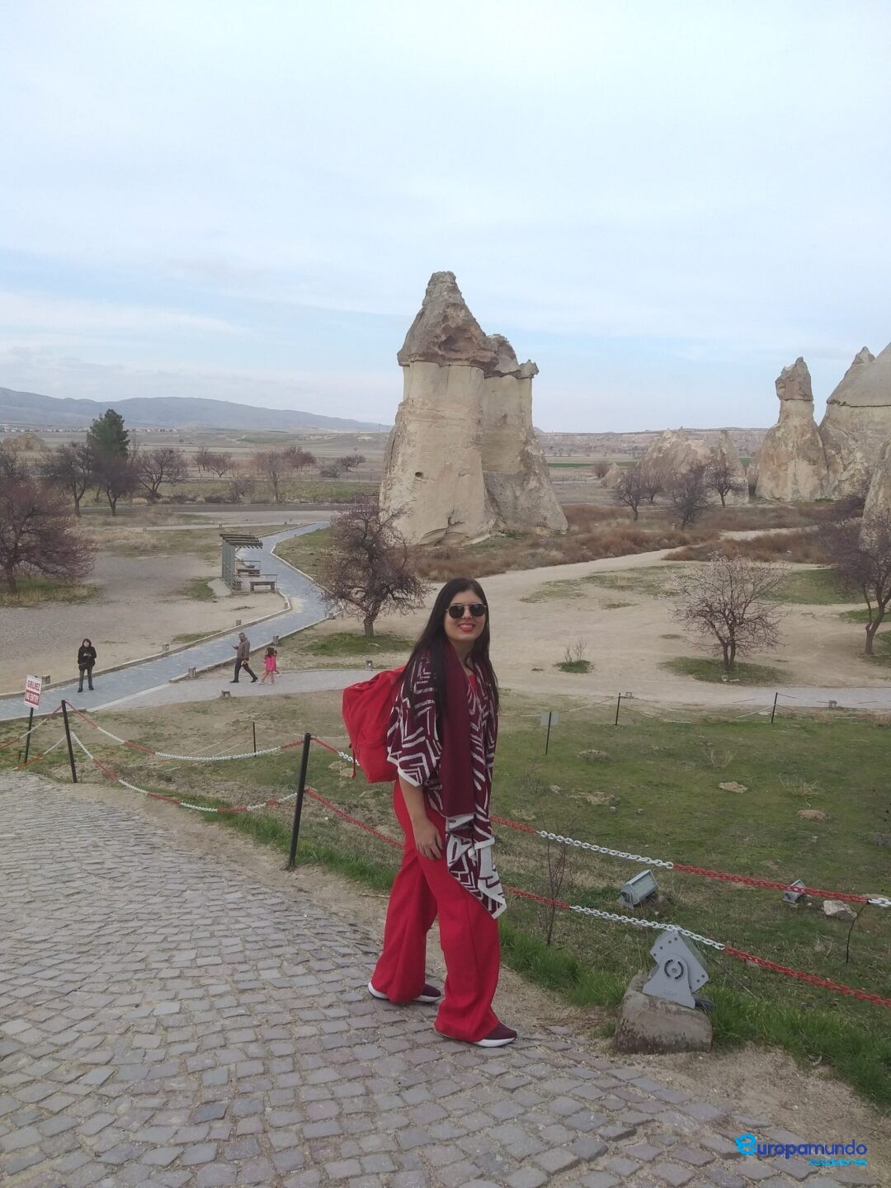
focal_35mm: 26
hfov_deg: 53.1
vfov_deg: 67.3
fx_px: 892
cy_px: 594
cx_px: 446
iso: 40
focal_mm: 3.93
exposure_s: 1/781
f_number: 1.7
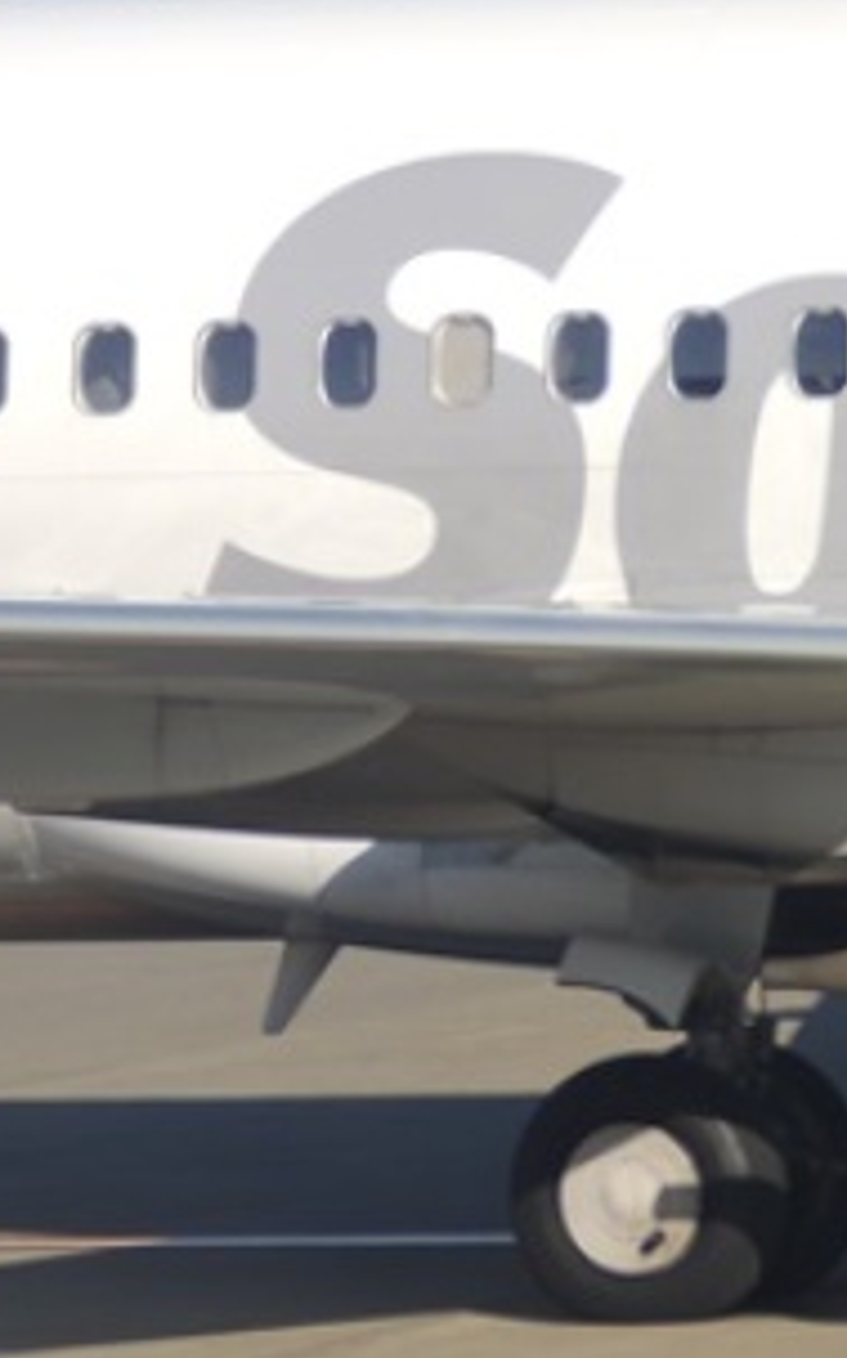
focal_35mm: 413
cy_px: 536
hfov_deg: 3.2
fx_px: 15275
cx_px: -18
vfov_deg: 5.1
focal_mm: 42.3
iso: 80
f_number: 5.1
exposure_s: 1/320
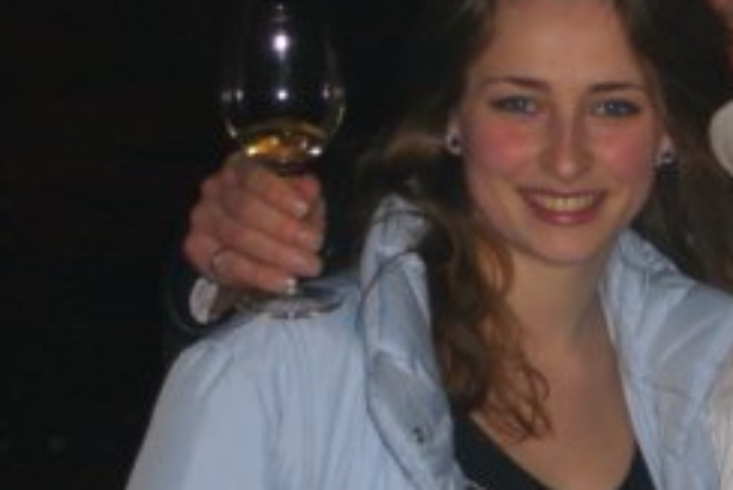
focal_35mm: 174
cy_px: 280
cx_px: 775
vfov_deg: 7.9
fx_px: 3545
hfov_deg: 11.7
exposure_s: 1/60
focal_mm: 14.2
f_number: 4
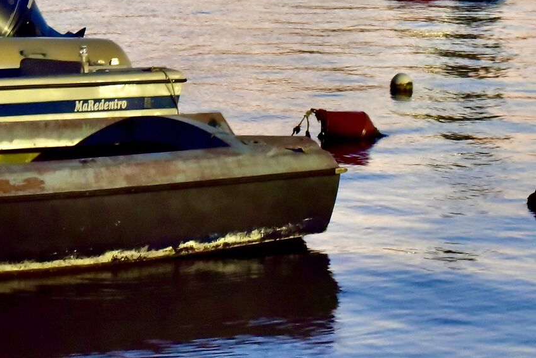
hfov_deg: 13.1
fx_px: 2324
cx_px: 424
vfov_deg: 8.7
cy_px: -117
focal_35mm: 156
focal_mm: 55
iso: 2500
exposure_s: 1/8
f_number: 13
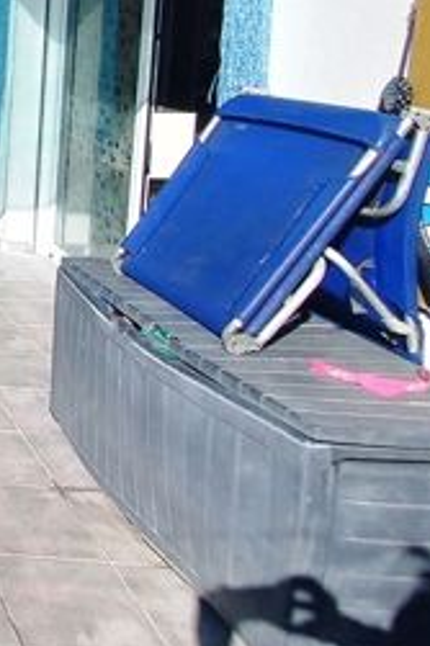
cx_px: -395
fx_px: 682
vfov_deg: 46.9
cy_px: 95
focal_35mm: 38
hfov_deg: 20.3
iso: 40
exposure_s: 1/932
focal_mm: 1.42
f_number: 2.2
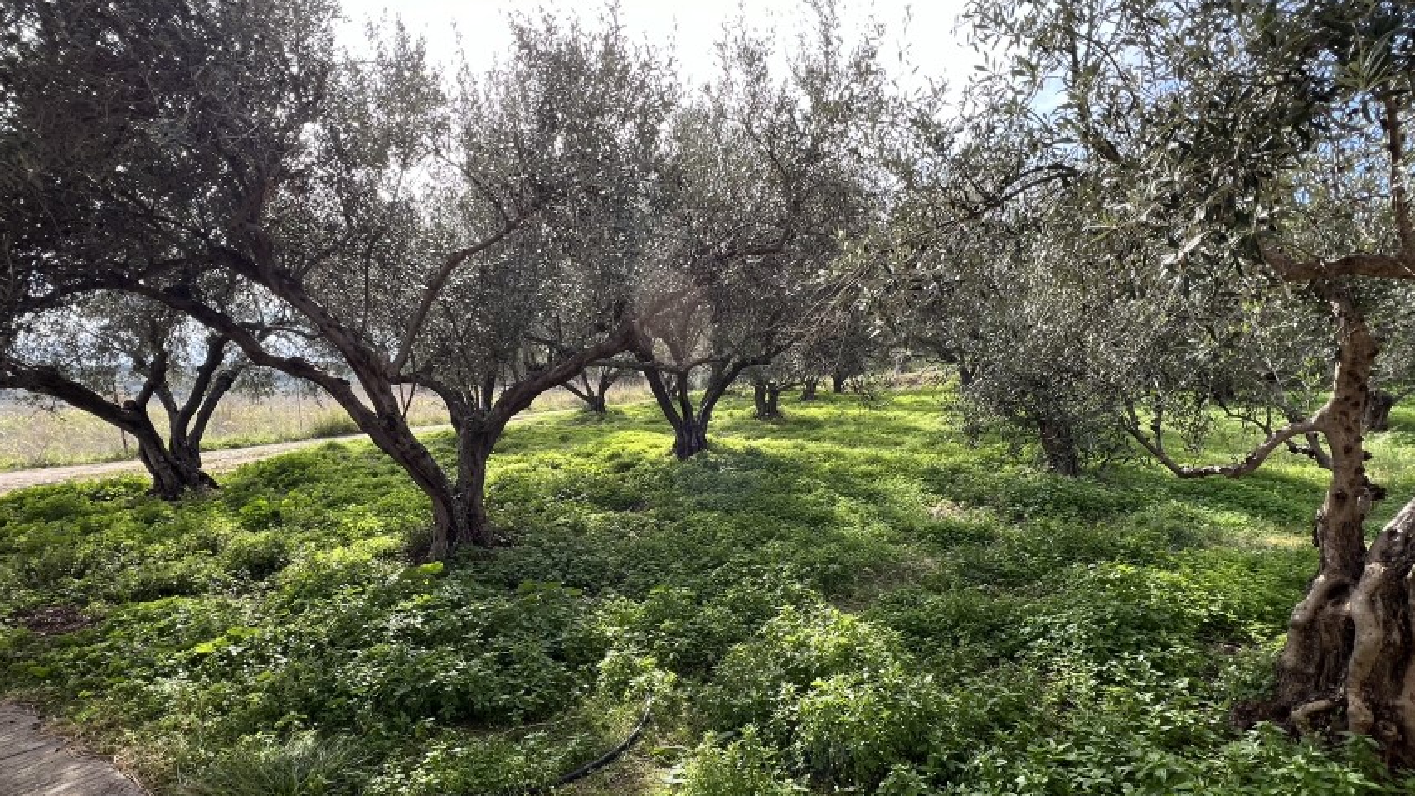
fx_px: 638
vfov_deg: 63.1
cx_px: 735
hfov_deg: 95.9
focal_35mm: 17
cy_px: 496
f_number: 1.8
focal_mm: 1.57
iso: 32
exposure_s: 1/193
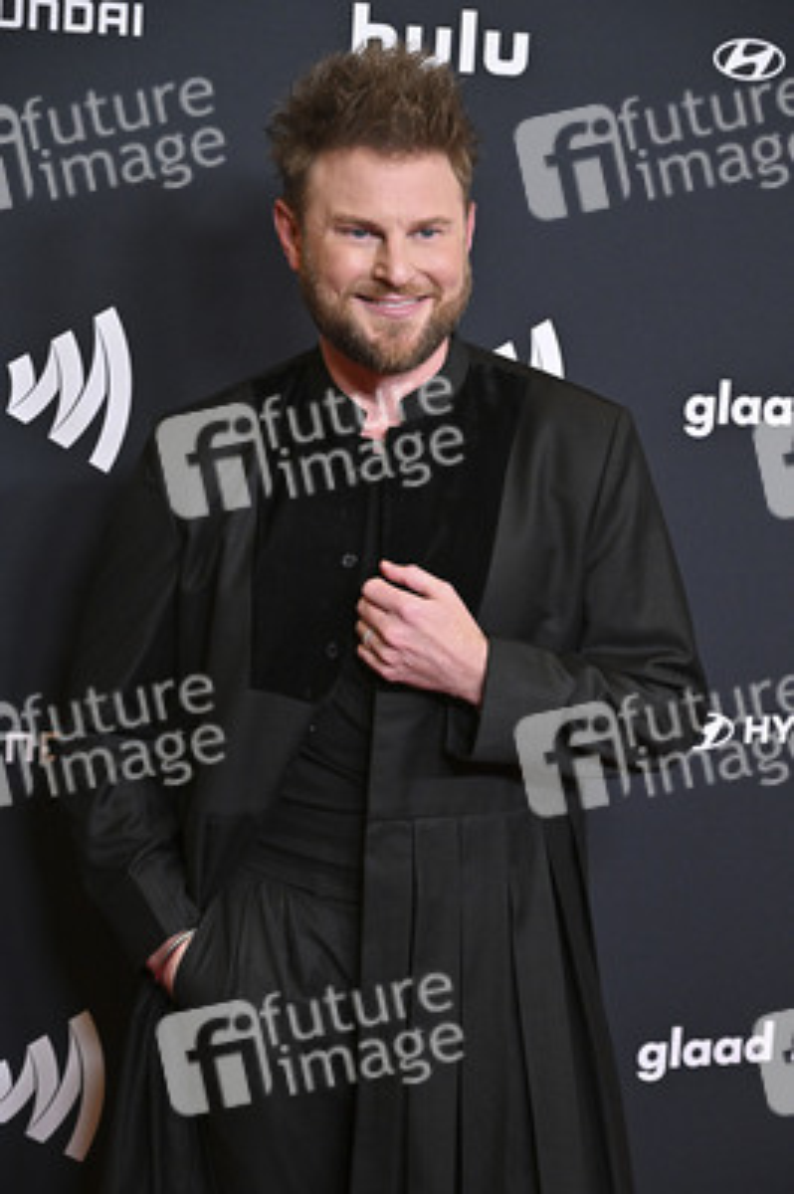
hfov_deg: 17.5
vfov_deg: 26.0
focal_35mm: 78
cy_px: 597
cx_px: 397
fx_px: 2585
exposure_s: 1/250
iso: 4000
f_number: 5.6
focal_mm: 78
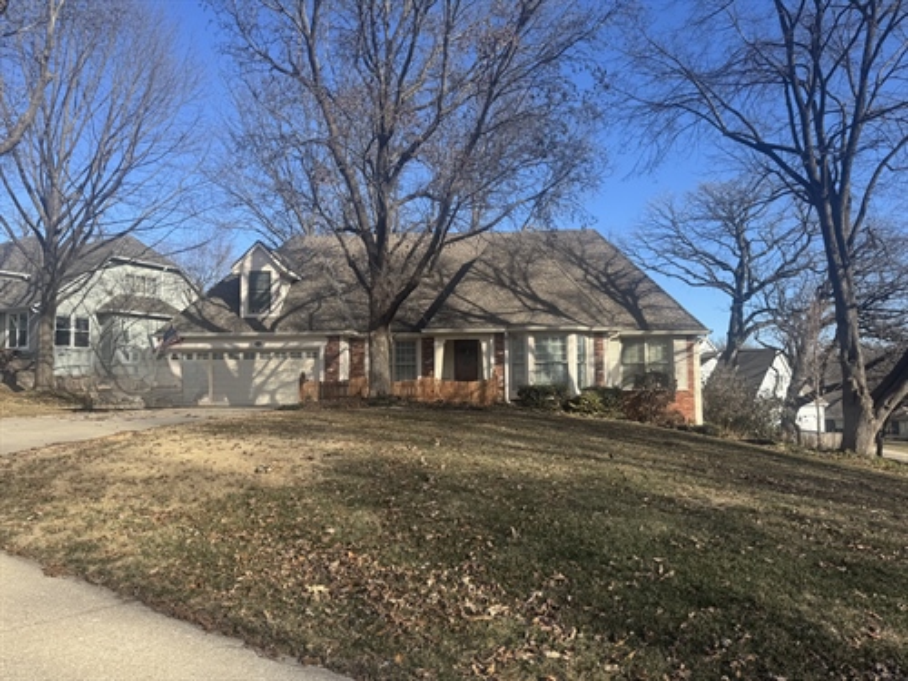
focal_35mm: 24
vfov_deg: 56.8
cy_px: 340
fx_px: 630
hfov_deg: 71.6
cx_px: 454
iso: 80
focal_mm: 6.76
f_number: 1.78
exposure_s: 1/2331
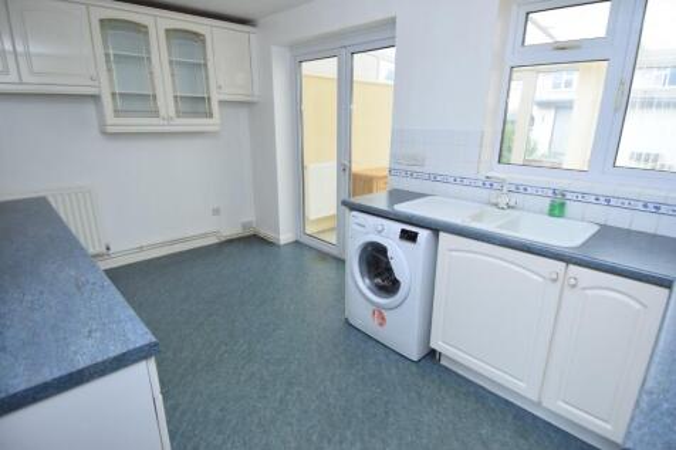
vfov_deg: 67.3
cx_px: 338
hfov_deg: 90.0
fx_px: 338
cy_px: 225
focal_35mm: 18
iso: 400
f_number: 4
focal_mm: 12
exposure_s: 1/60
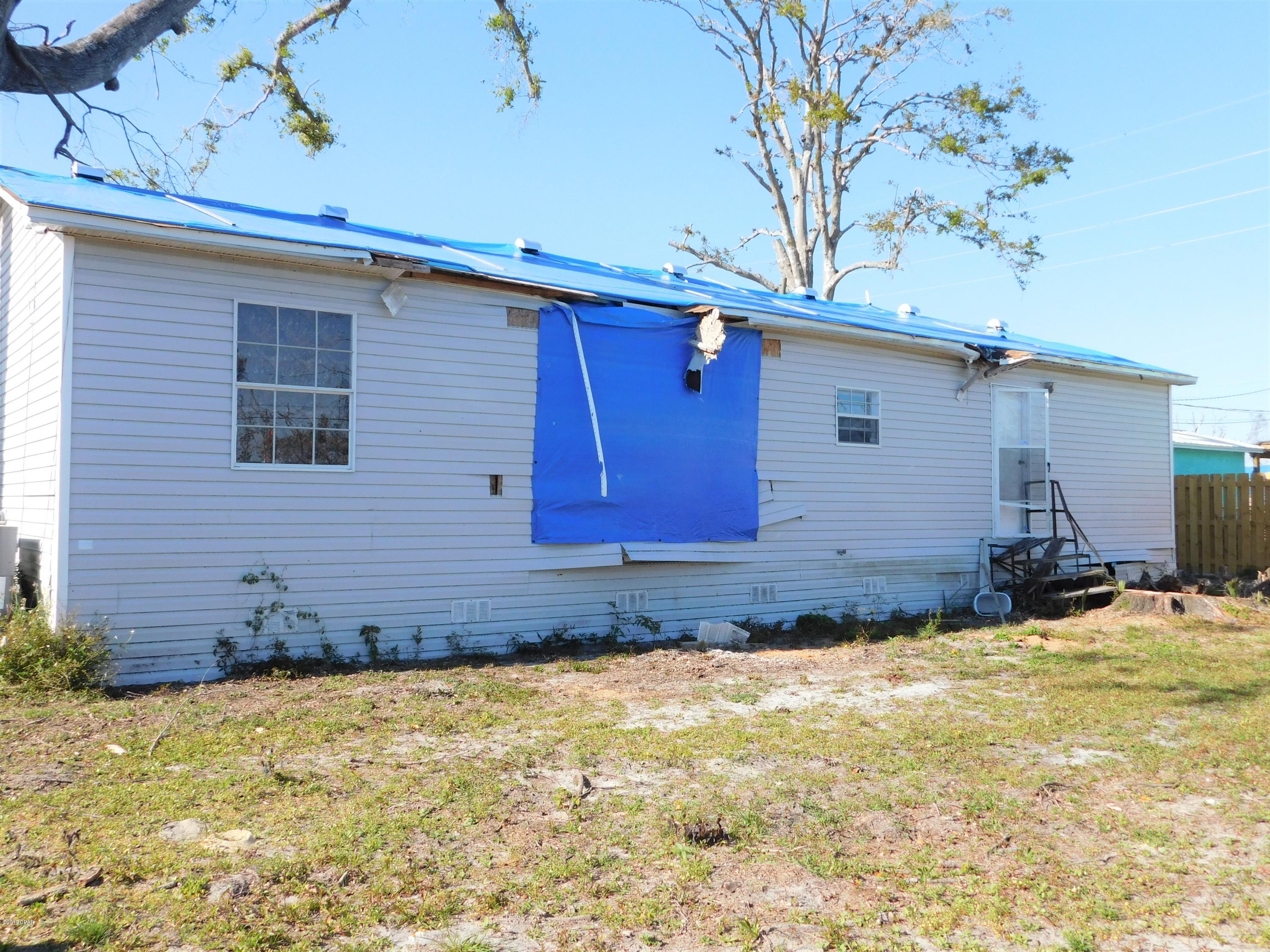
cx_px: 635
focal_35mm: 30
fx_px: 1101
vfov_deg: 46.8
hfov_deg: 60.0
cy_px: 476
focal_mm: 5.3
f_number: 3.2
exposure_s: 1/1000
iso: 125
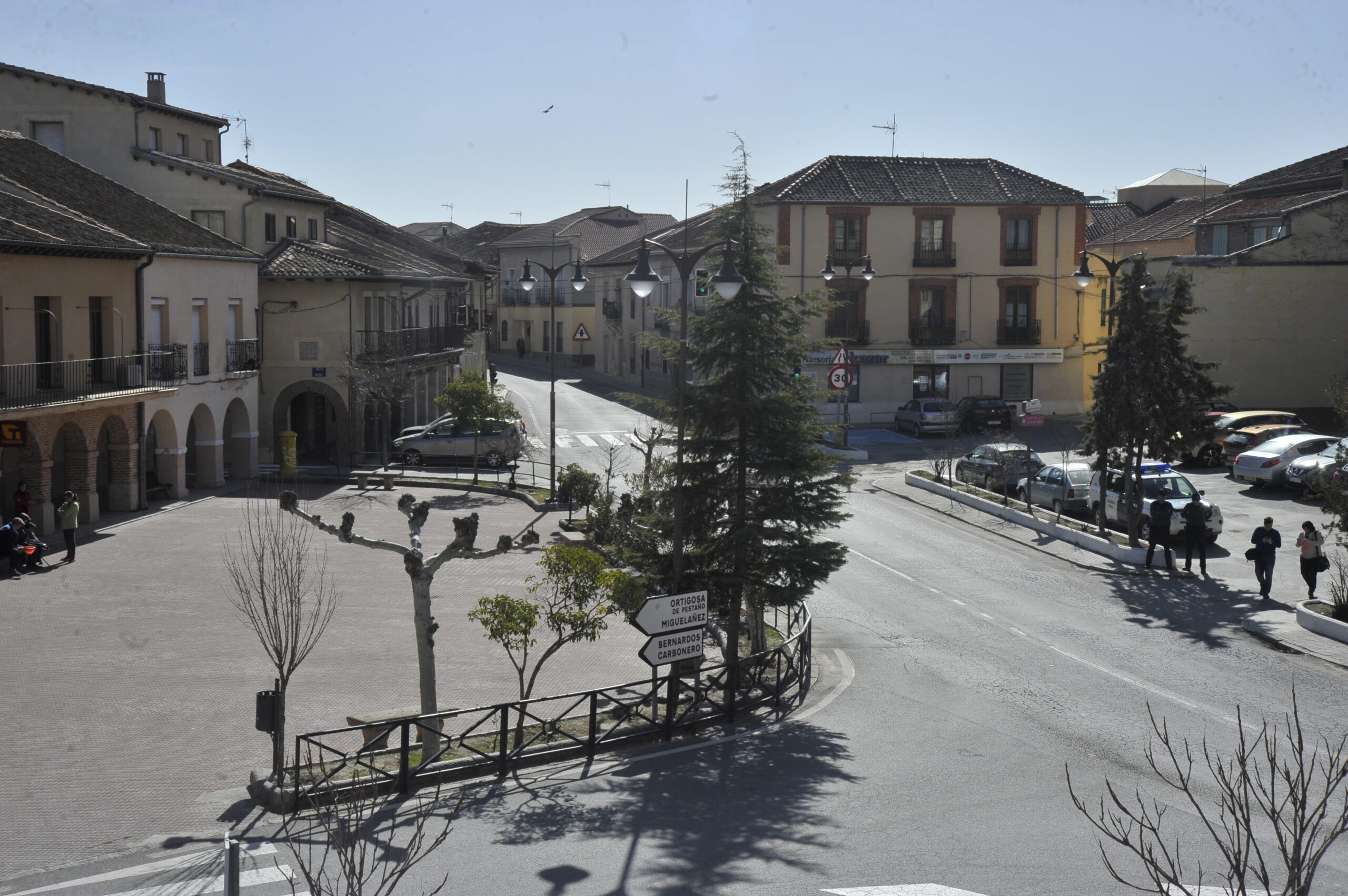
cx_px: 674
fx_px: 1871
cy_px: 448
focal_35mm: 50
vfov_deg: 27.0
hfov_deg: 39.6
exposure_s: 1/800
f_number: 14
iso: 400
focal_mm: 50
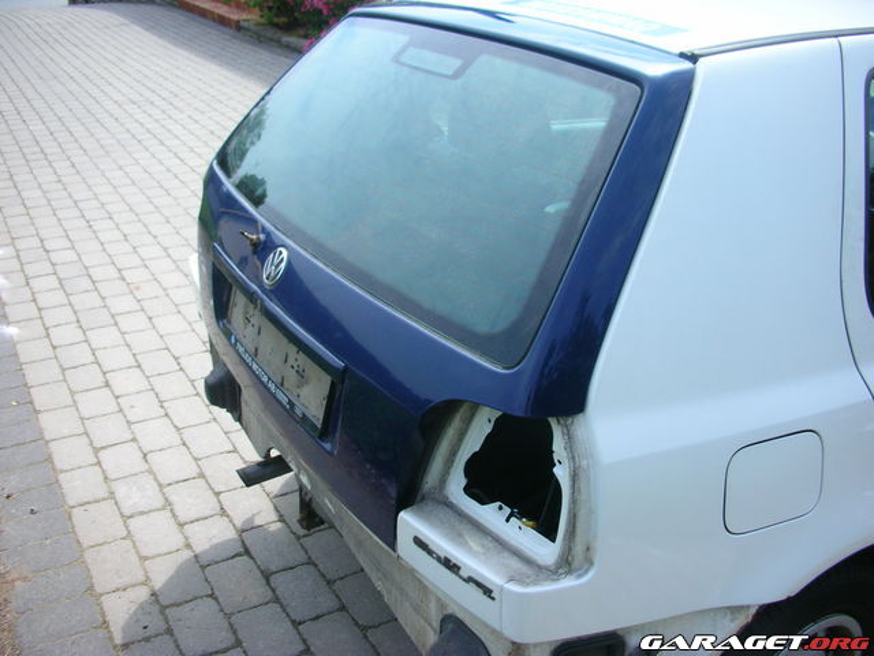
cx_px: 437
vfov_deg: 40.7
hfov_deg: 52.6
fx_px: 884
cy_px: 328
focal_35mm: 35
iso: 50
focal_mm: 5.8
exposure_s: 1/57.5
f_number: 8.5
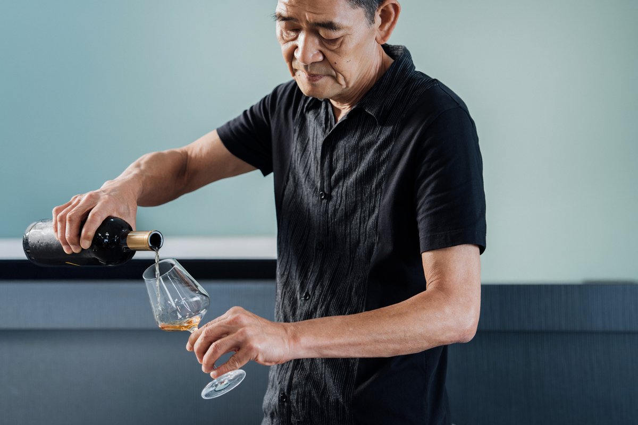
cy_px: 212
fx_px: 1559
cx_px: 319
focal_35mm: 88
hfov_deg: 23.1
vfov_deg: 15.5
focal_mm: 59
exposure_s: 1/125
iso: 200
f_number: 2.8
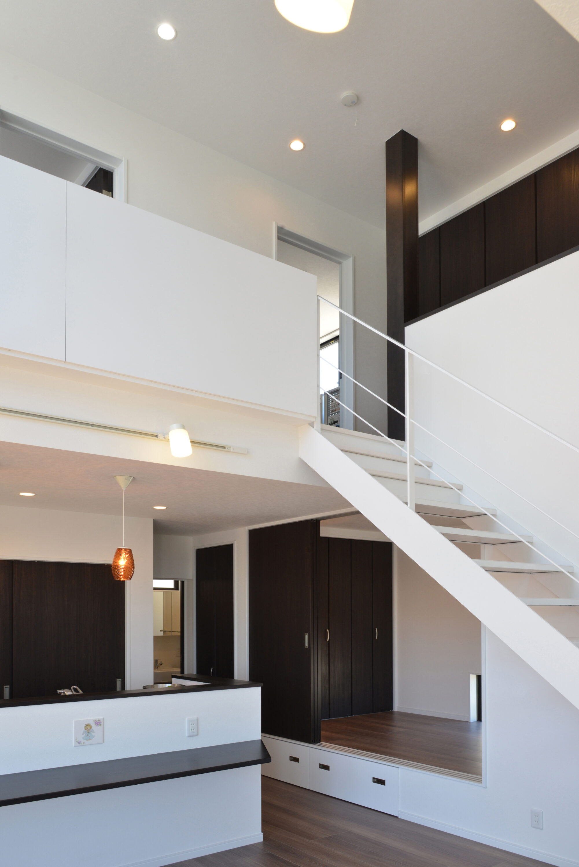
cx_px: 290
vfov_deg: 73.7
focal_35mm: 24
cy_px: 434
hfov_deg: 53.2
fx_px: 579
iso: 400
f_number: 14
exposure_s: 1/20
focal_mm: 24
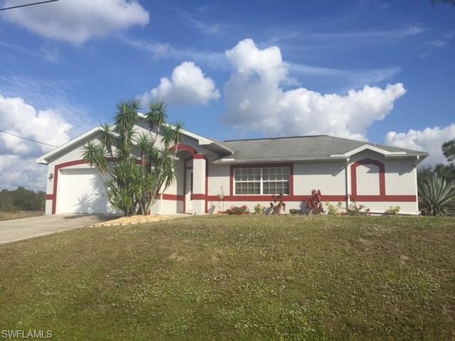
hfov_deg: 61.7
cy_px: 170
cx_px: 228
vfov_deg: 48.2
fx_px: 381
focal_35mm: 29
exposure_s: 1/3300
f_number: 2.2
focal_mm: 4.15
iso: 32
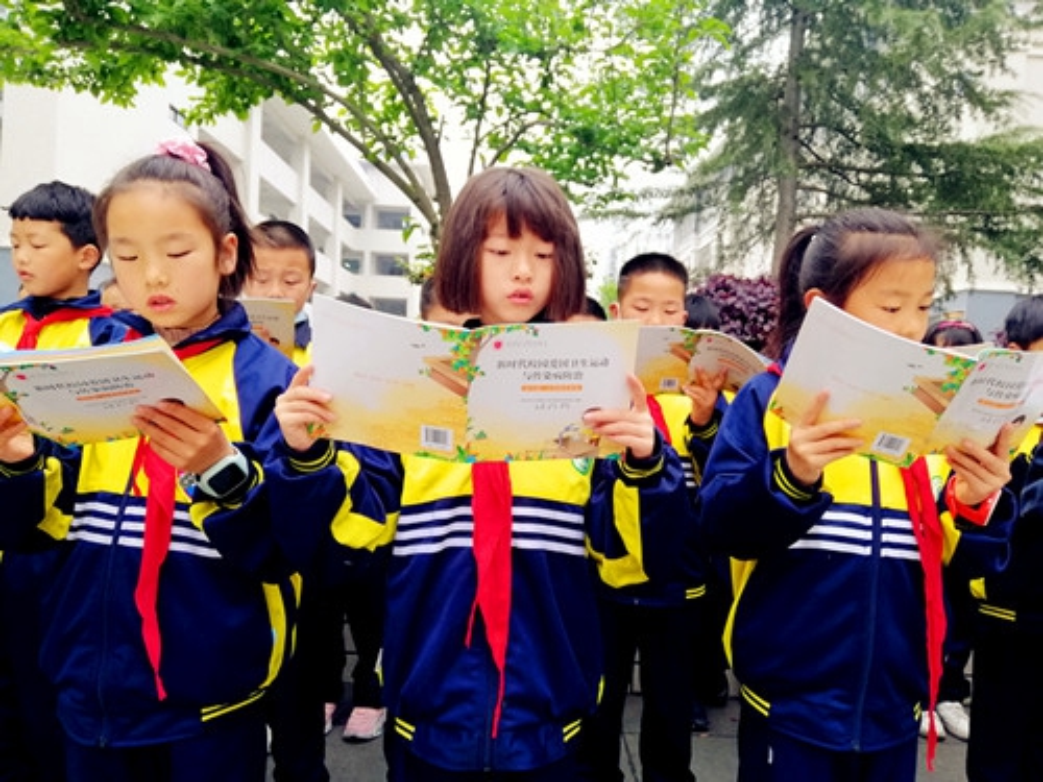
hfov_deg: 67.3
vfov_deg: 53.1
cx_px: 522
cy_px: 391
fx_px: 783
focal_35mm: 26
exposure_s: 1/100
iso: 125
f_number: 2.2
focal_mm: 3.81
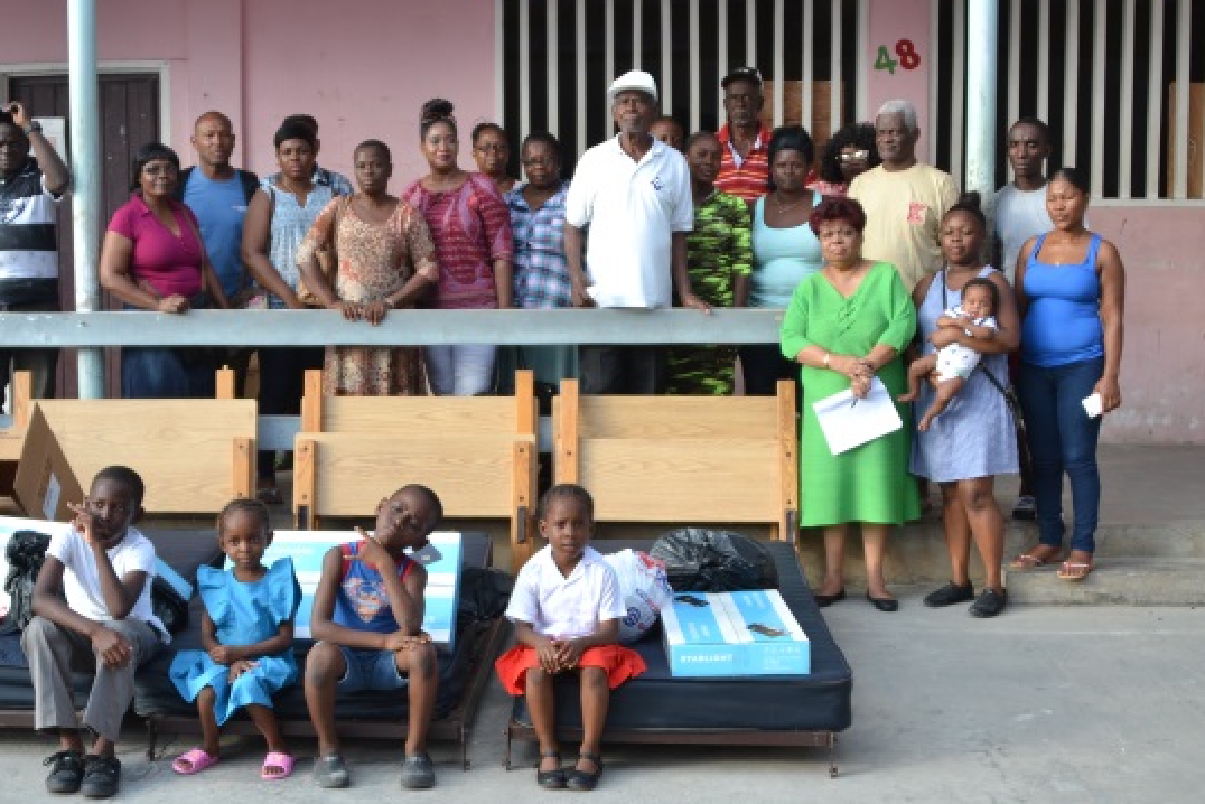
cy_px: 411
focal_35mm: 50
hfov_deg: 39.5
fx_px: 1674
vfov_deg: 27.0
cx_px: 499
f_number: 3.5
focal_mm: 28
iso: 200
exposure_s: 1/320
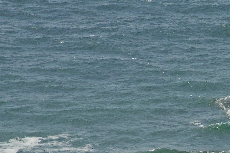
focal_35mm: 523
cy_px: 218
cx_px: 275
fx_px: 3336
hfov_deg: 3.9
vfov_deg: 2.6
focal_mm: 95
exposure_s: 1/1000
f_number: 9.5
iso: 400
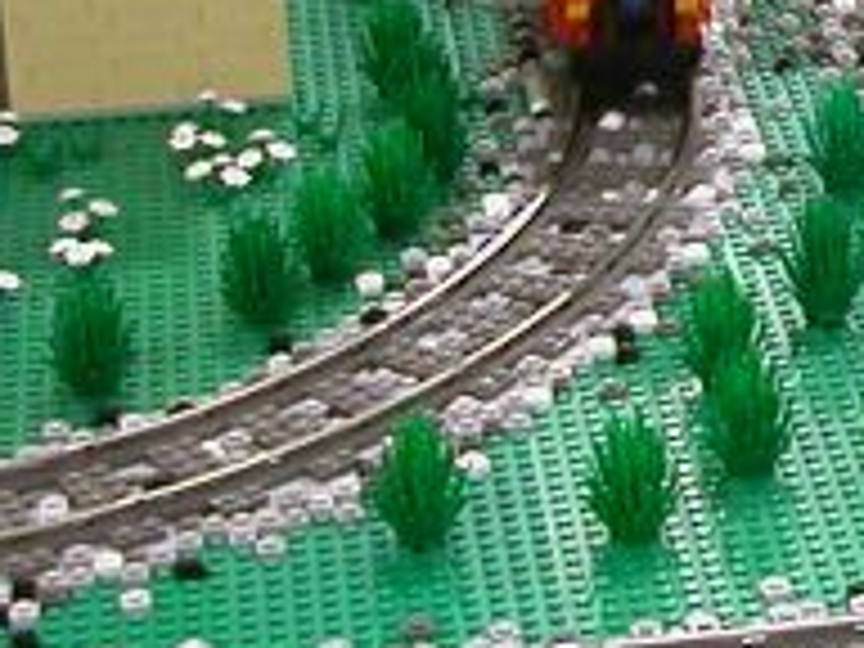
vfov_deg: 9.5
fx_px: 3844
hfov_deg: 11.9
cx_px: 1494
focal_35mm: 154
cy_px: -176
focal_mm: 5.6
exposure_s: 1/25
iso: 100
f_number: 2.7
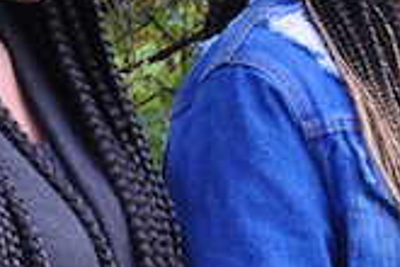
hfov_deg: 10.7
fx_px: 2122
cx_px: 422
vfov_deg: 7.2
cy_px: 146
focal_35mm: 191
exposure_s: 1/60
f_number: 8
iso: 400
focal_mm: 28
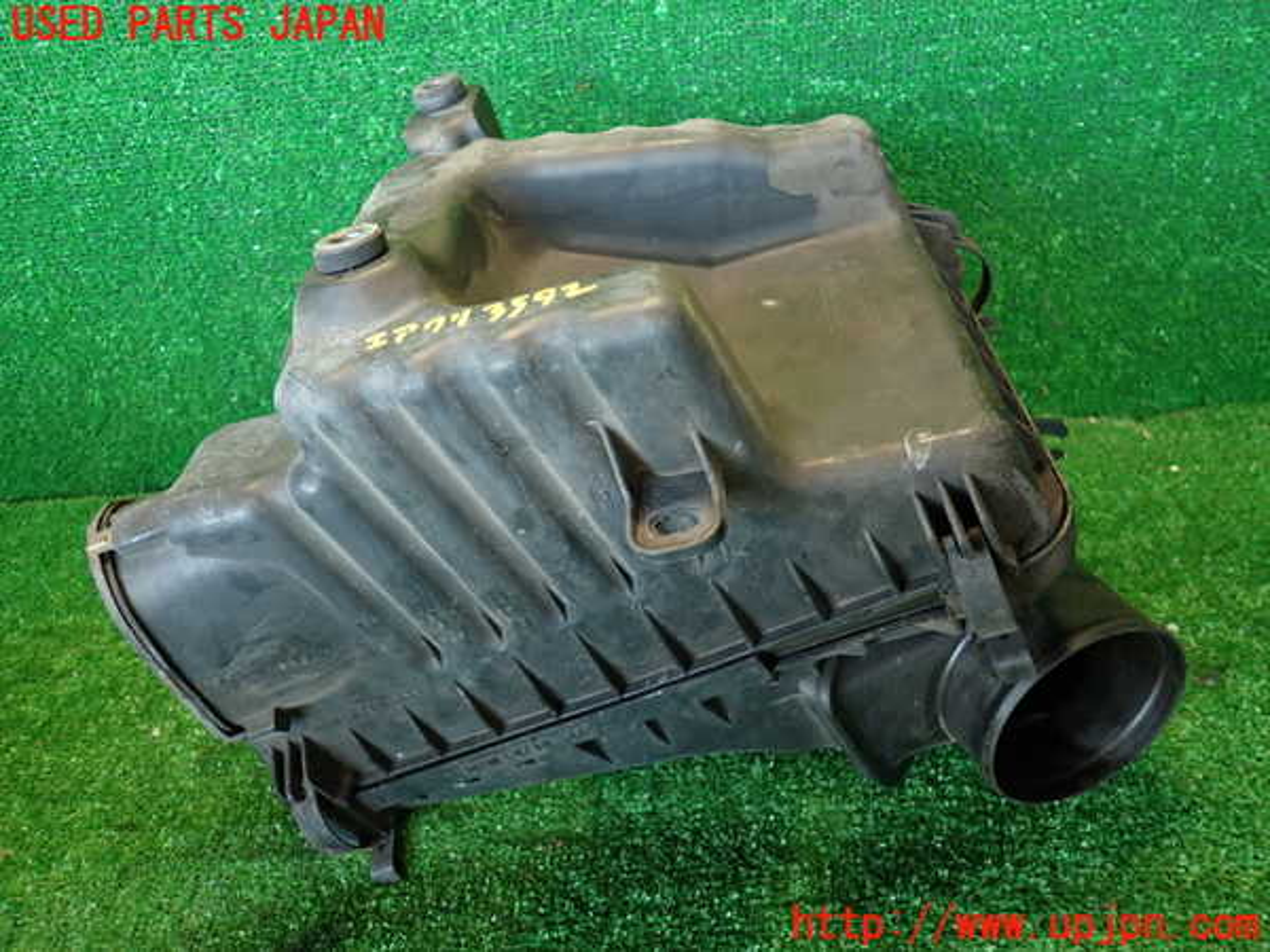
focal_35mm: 25
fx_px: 917
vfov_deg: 54.9
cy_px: 476
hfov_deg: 69.4
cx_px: 635
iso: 250
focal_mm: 4.5
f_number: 2
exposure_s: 1/30
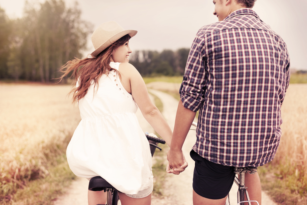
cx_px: 154
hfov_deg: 39.6
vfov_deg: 27.0
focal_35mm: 50
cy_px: 102
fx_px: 426
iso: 100
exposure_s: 1/160
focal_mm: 50
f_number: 2.8
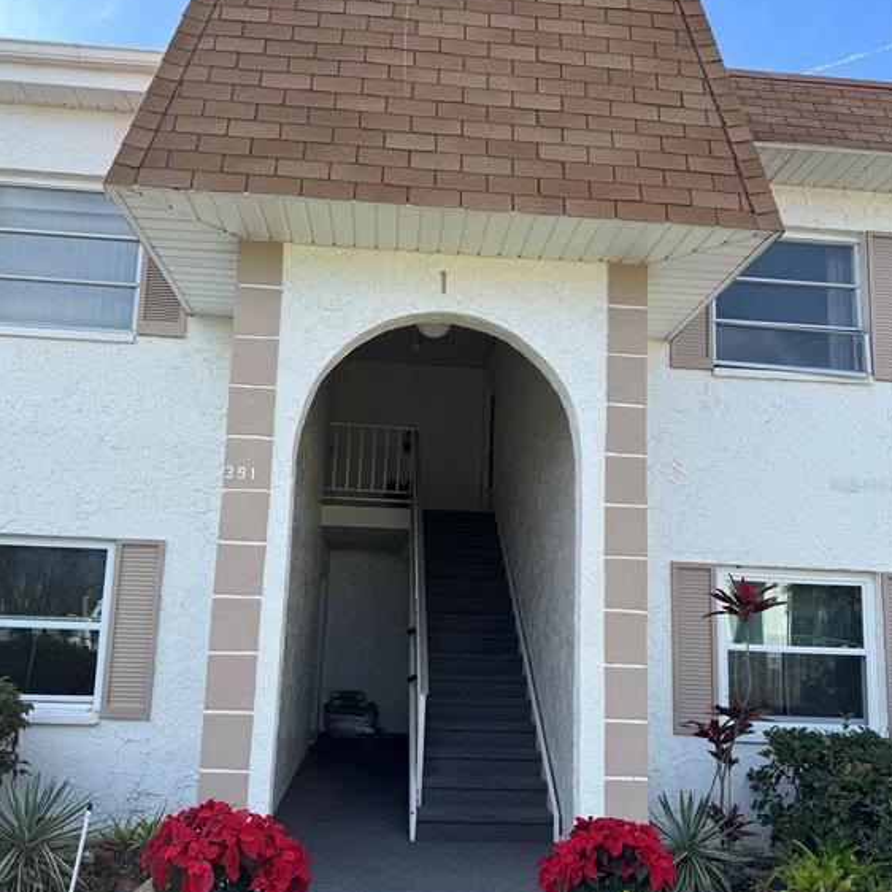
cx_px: 444
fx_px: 845
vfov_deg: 55.6
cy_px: 484
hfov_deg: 55.6
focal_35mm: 29
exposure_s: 1/1678
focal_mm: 6.76
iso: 80
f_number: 1.78
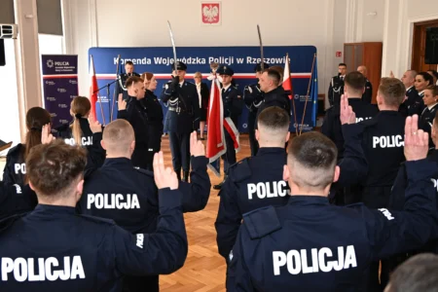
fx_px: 487
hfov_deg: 48.5
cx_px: 219
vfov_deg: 33.4
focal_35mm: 40
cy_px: 146
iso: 1600
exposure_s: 1/60
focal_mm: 40
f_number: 6.3
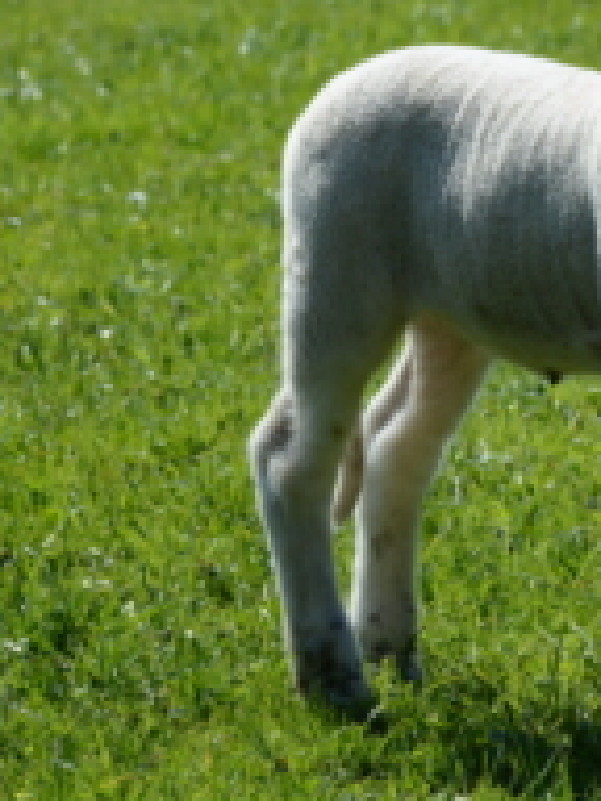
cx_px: 614
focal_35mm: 315
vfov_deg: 6.3
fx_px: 7292
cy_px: 282
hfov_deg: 4.7
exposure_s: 1/2000
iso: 1000
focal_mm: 105
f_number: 9
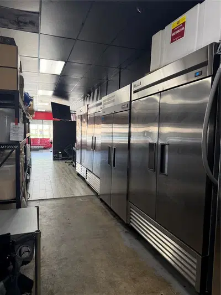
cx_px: 110
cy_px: 148
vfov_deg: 71.6
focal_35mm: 24
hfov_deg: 56.8
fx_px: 204
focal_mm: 6.76
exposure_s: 1/60
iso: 160
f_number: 1.78
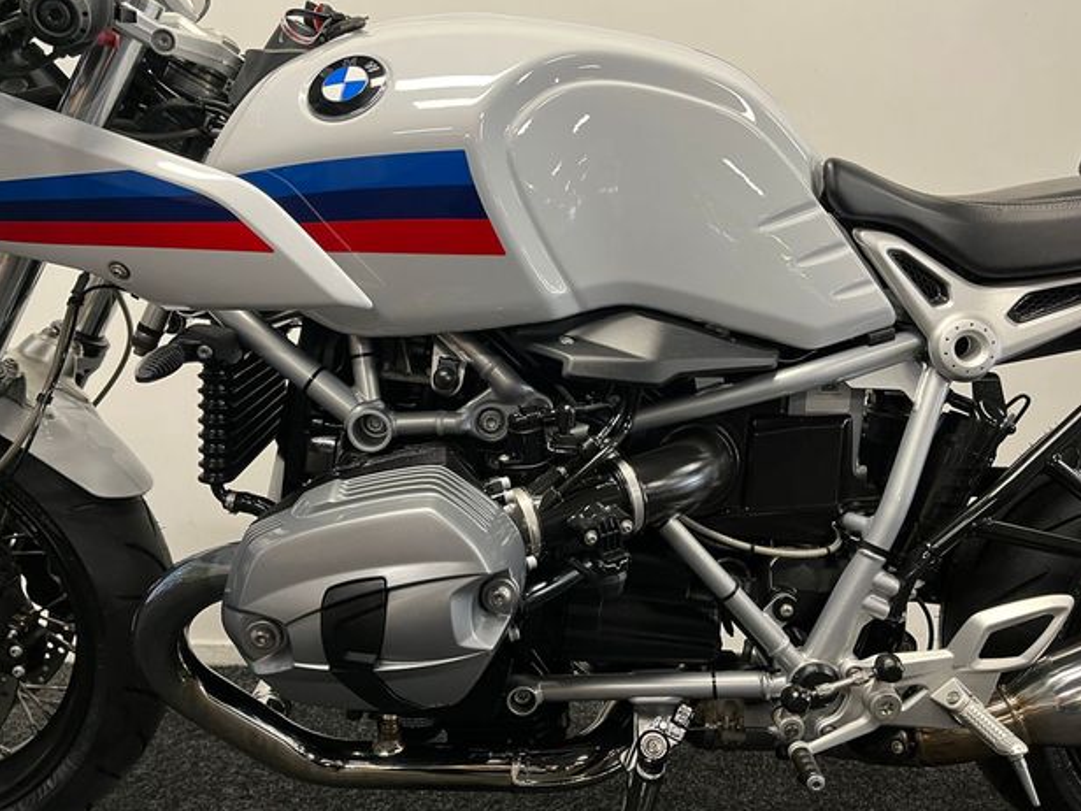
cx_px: 548
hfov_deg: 65.3
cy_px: 406
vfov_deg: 51.4
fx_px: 843
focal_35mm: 27
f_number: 1.6
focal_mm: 5.1
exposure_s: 1/50
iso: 160
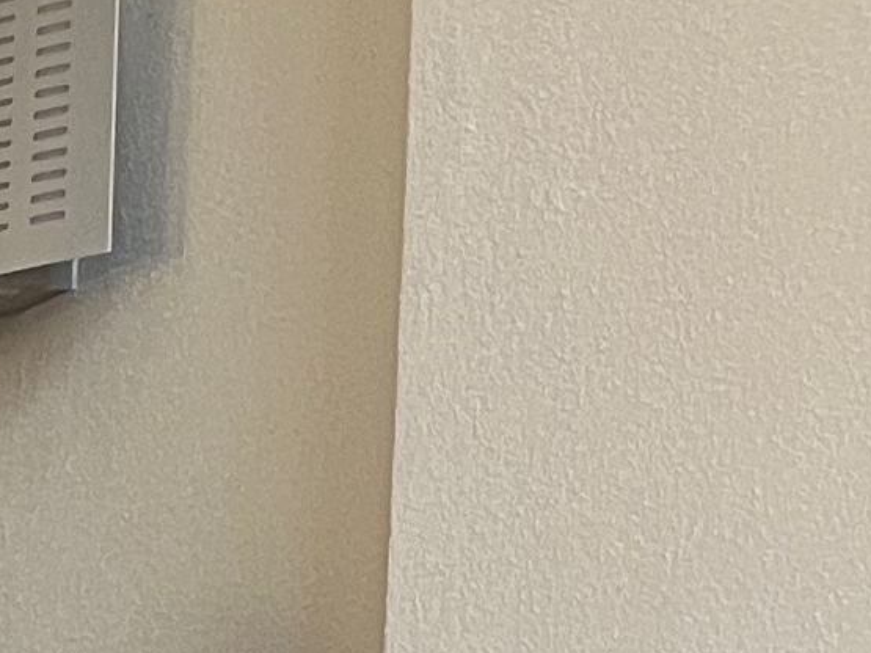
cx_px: -2235
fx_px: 4755
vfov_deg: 7.1
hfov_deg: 8.0
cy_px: 1829
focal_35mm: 189
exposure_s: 1/79
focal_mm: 5.1
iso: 125
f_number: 1.6
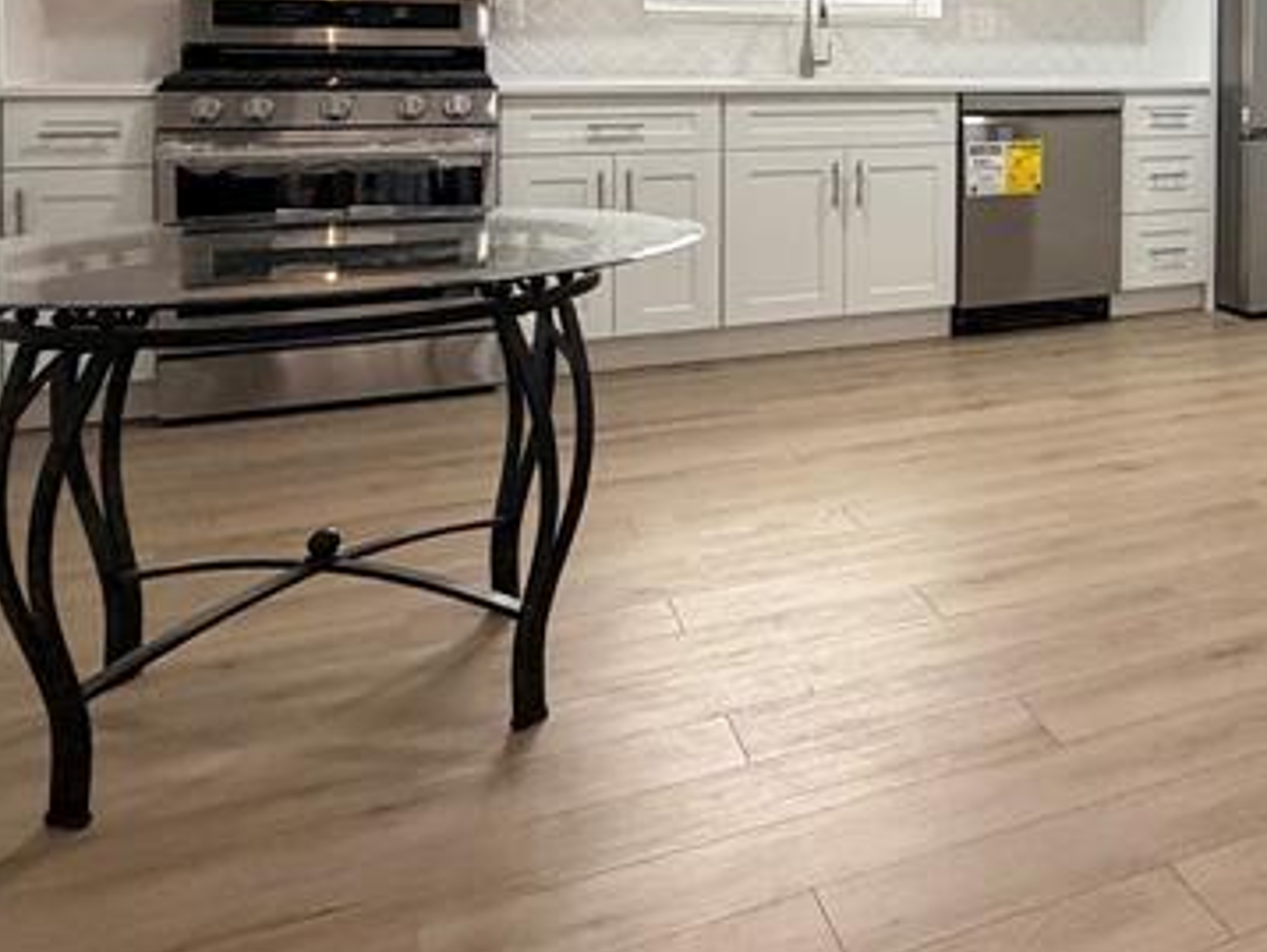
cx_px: 1437
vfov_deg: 33.8
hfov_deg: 37.8
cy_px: 74
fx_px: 1465
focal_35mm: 40
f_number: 2.2
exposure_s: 1/120
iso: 250
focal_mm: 2.22
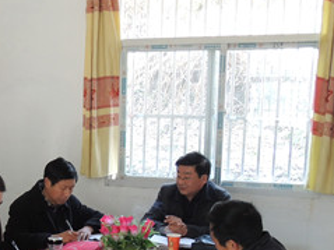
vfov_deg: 20.8
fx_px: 665
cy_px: 231
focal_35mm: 69
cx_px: 56
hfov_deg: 27.5
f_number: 3.2
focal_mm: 5.8
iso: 360
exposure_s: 1/50
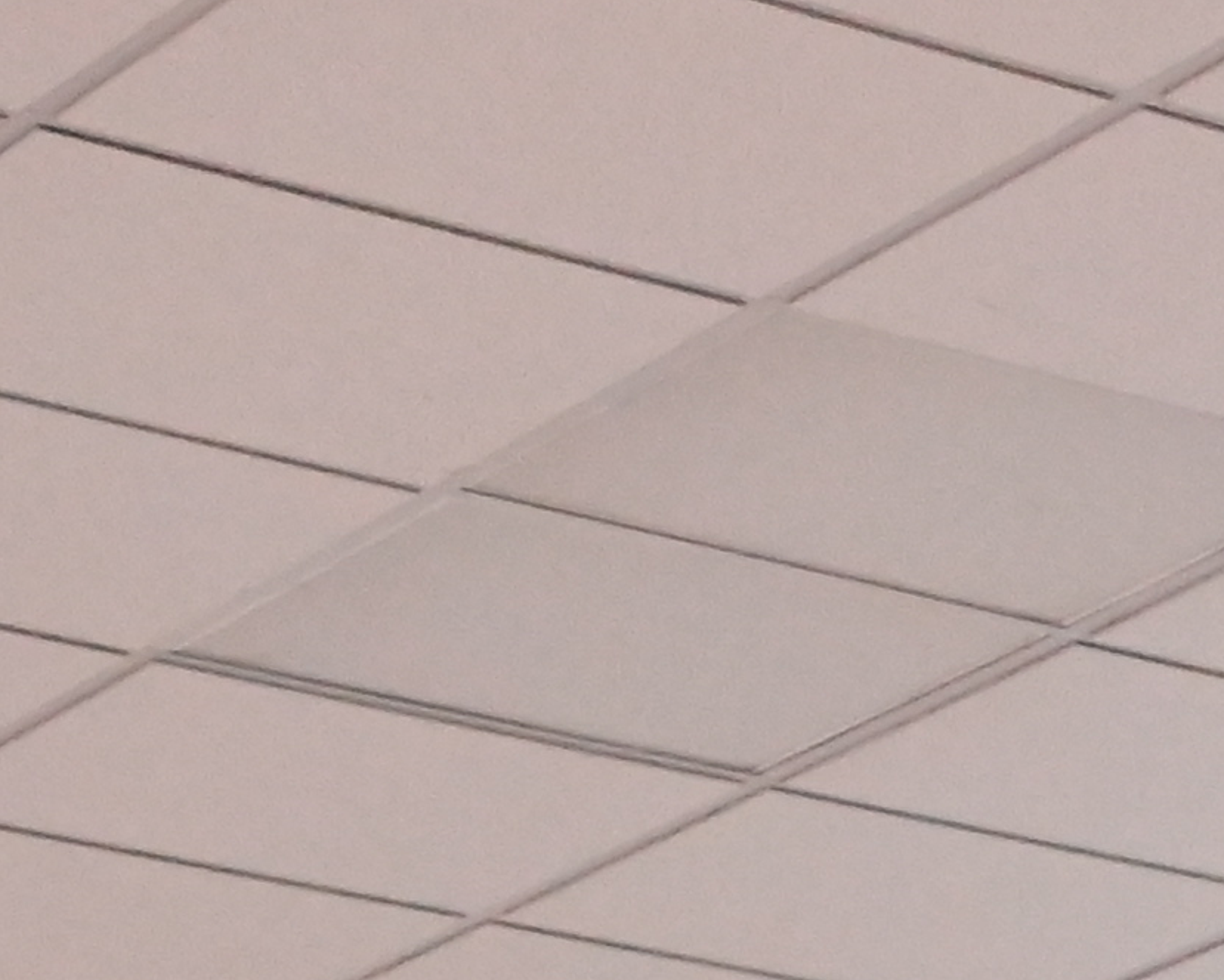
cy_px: 2563
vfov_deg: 6.4
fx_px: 8190
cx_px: 3665
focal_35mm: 226
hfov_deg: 7.5
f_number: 4
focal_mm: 33
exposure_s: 1/125
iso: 6400
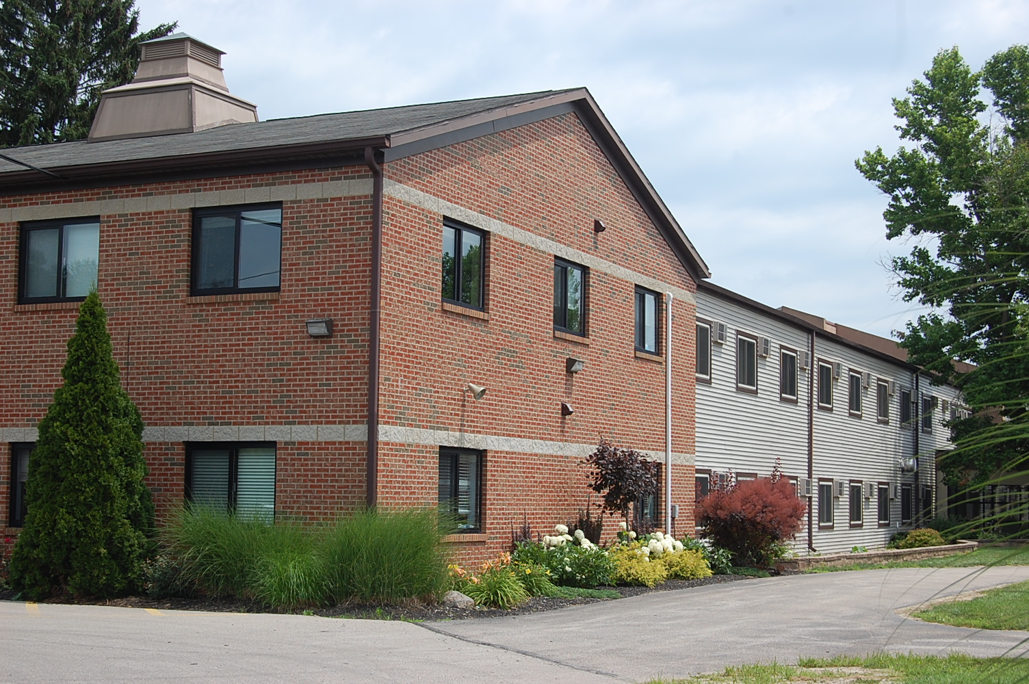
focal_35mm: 57
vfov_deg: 23.7
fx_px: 1628
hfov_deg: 35.1
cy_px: 342
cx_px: 514
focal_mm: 38
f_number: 9
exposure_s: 1/320
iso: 200
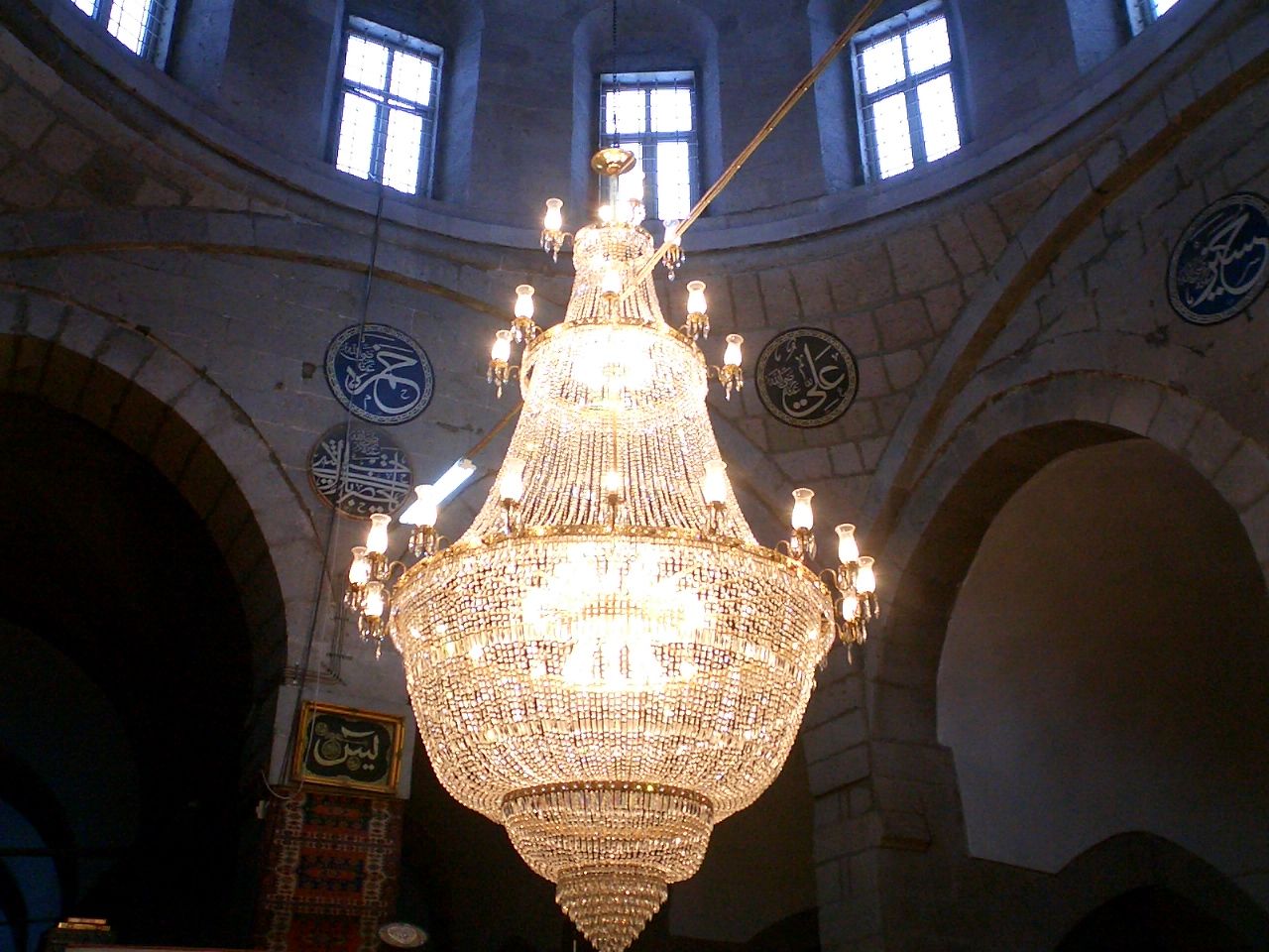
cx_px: 634
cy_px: 476
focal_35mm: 37
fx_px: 1356
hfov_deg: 50.1
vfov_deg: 38.7
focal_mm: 5.6
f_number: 3.5
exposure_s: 1/50
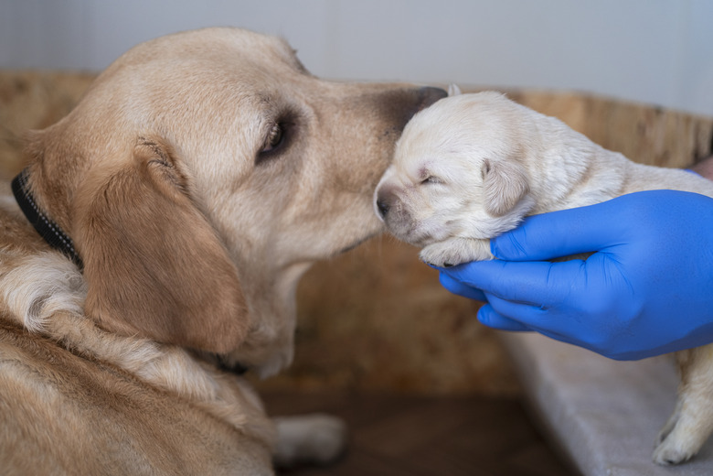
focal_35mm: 50
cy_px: 238
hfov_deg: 39.6
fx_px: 990
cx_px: 356
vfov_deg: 27.0
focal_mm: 50
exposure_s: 1/160
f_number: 2.8
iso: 640
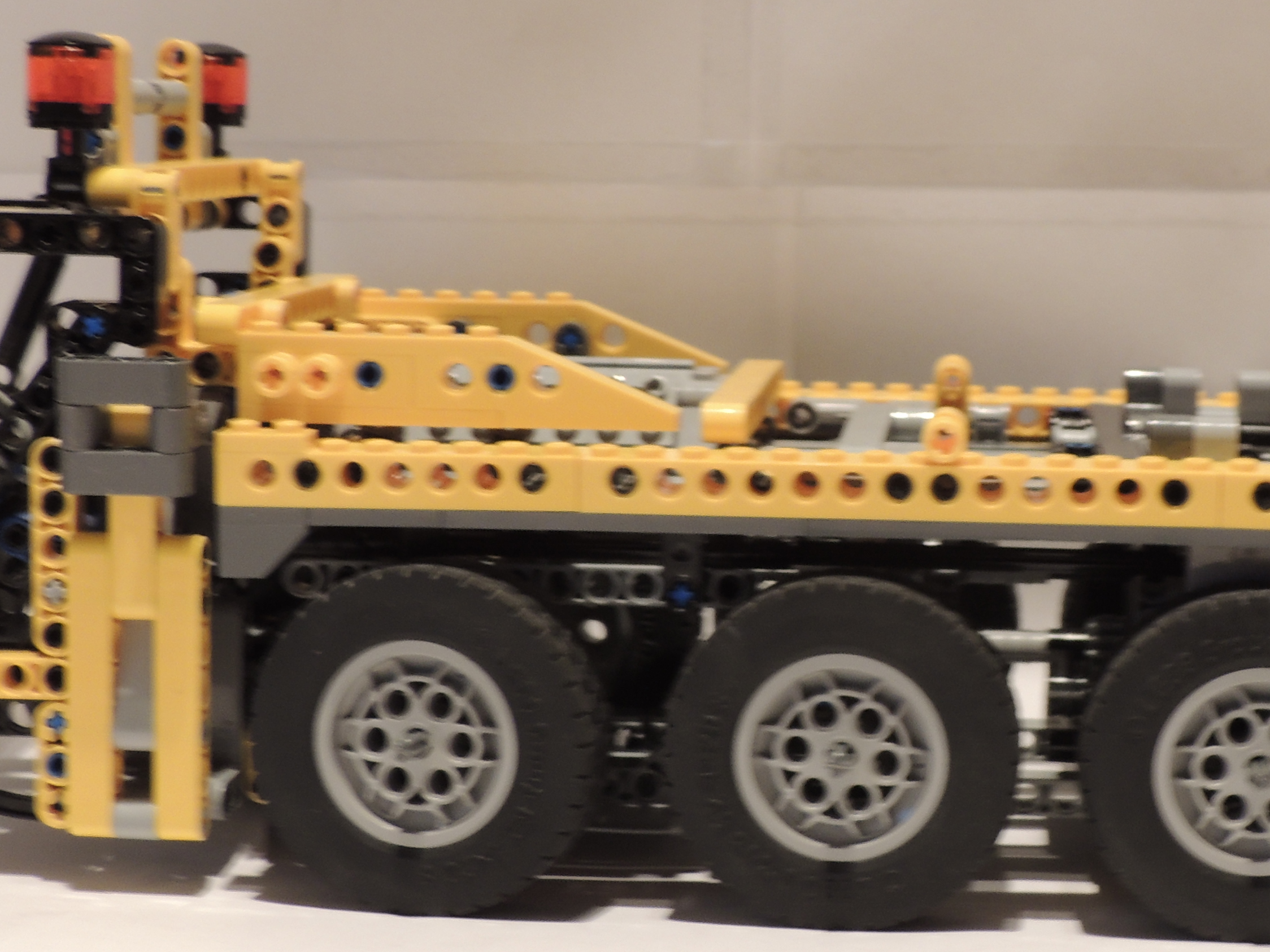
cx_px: 881
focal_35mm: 82
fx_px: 3008
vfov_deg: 18.0
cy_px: 506
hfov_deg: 23.7
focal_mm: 7.1
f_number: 3.7
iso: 100
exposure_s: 1/1.6
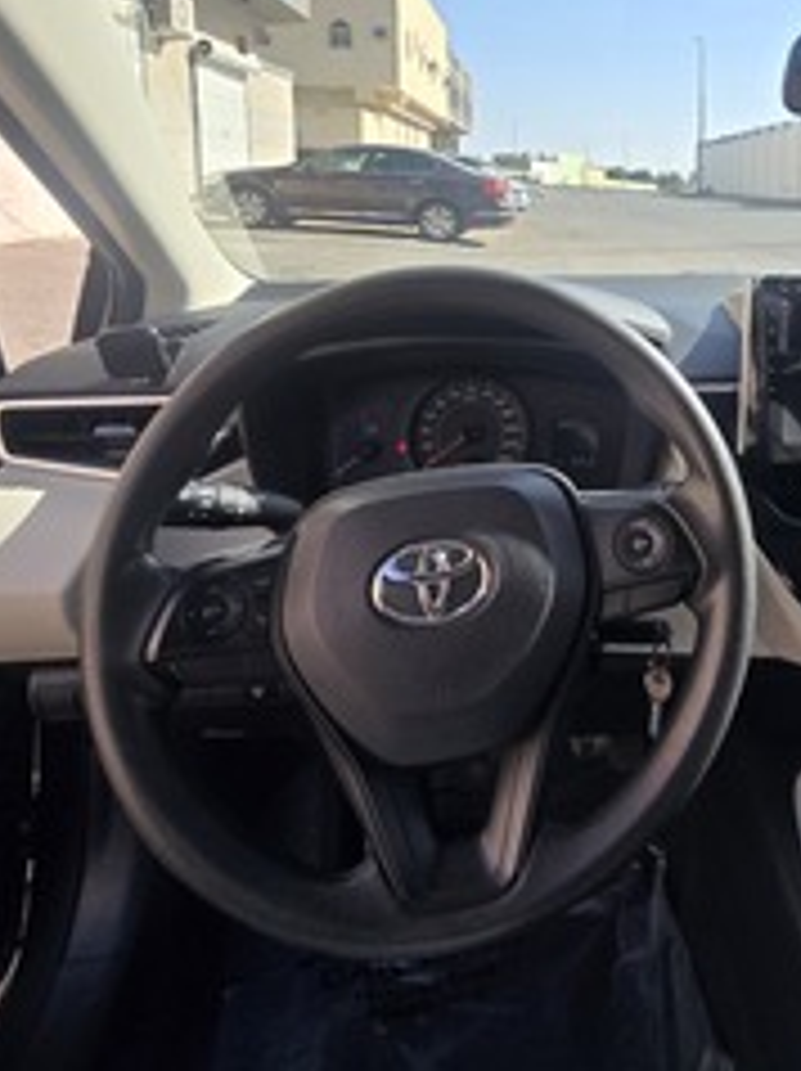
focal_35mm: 25
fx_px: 773
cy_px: 304
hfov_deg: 50.9
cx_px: 659
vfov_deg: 66.3
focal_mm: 2.2
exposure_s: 1/900
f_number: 2.2
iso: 50
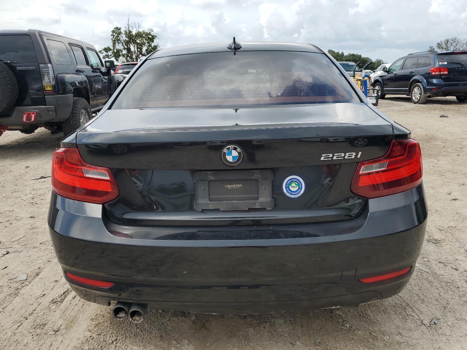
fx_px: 351
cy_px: 175
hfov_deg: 67.3
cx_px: 234
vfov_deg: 53.1
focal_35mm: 26
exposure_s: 1/2000
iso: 50
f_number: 1.5
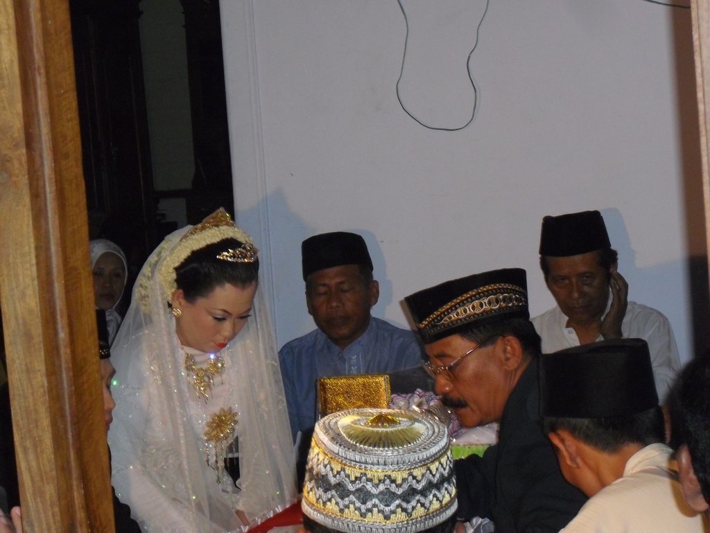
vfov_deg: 15.9
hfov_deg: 21.1
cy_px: 266
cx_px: 355
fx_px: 1907
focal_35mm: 93
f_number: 4.7
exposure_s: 1/60
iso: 400
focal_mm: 15.3
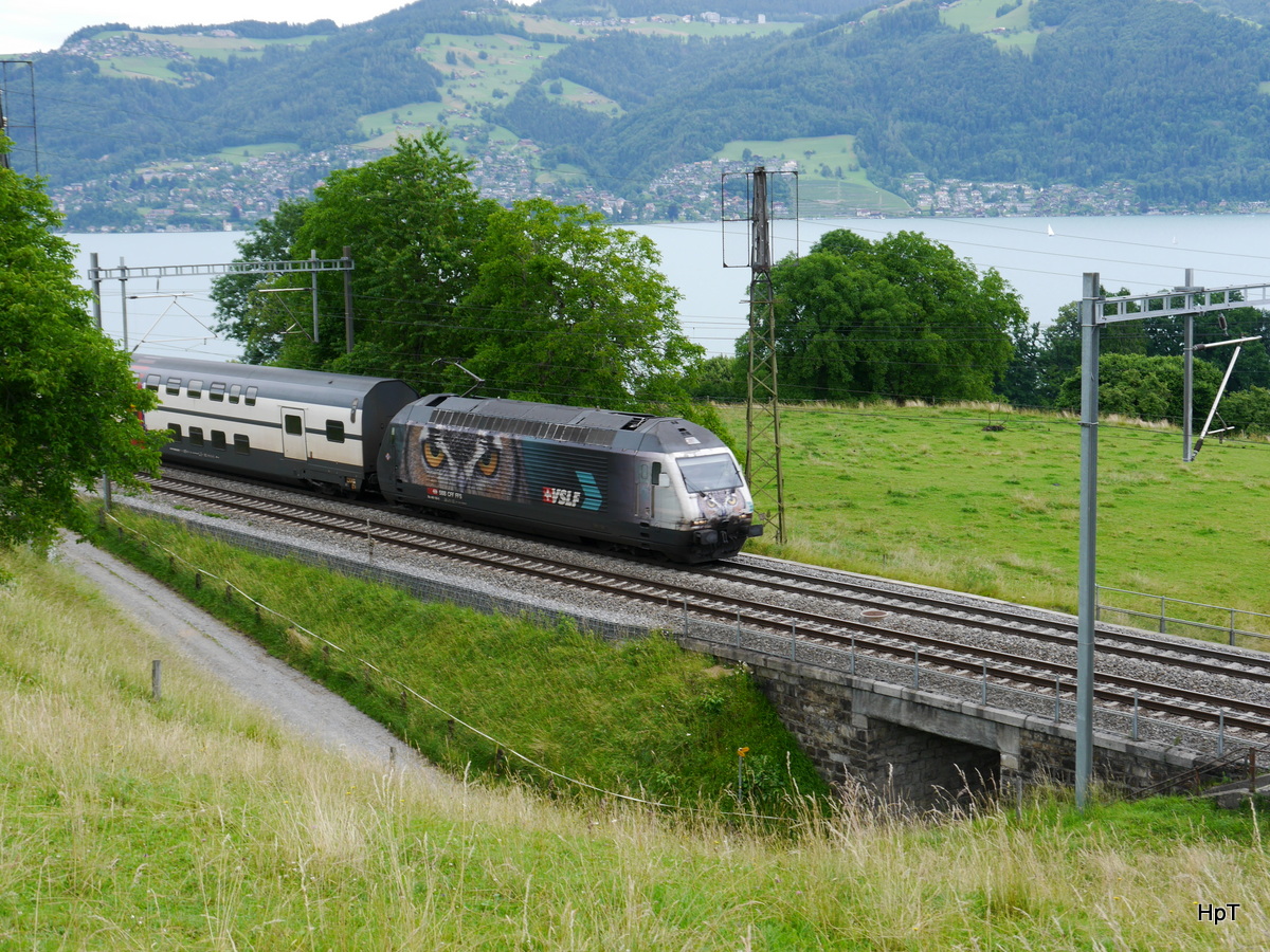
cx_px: 635
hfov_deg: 36.8
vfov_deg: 28.0
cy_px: 476
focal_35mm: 52
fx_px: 1908
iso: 160
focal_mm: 26
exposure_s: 1/200
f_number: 6.3
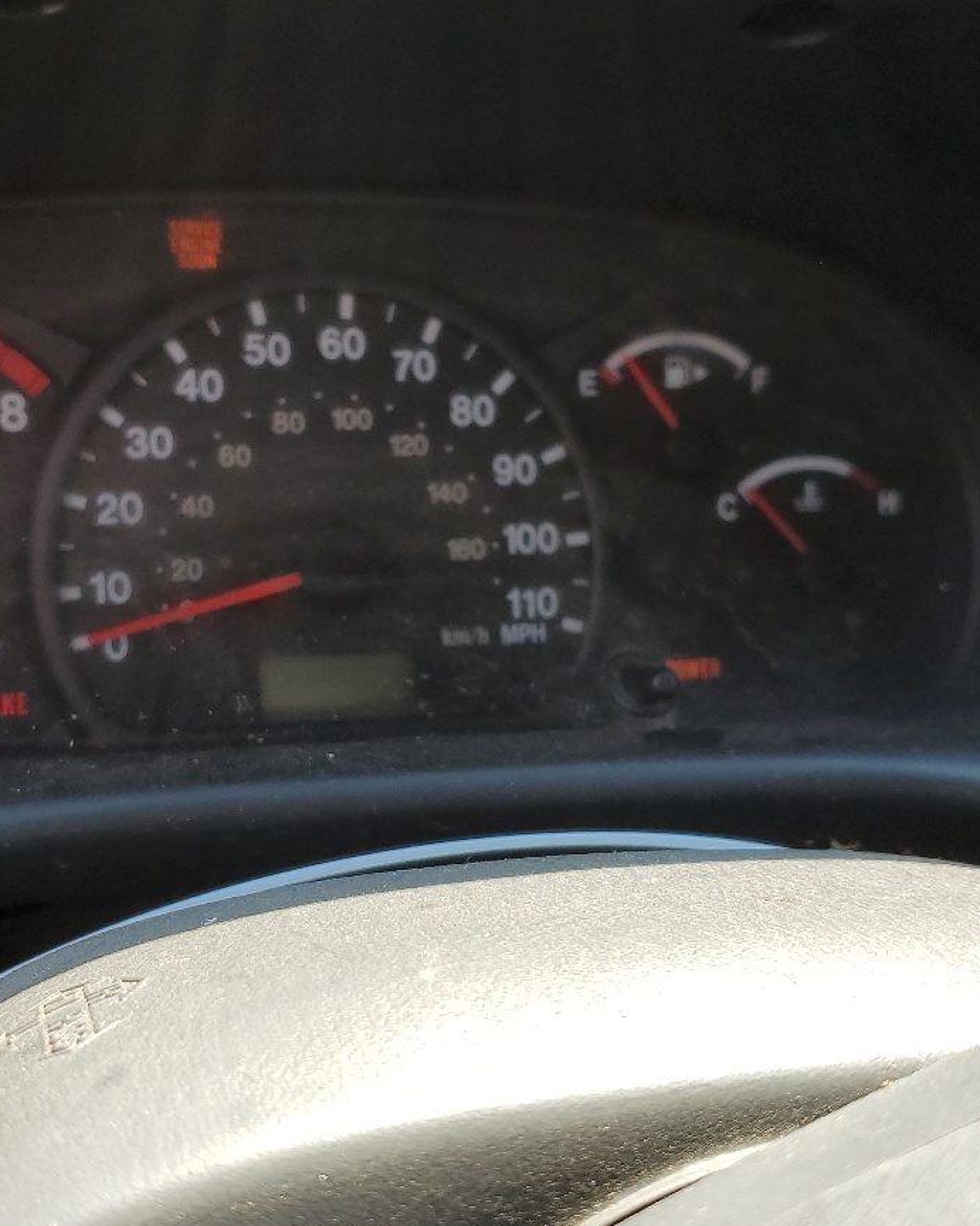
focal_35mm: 47
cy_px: 667
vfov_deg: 39.5
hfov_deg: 32.0
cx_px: 403
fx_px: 1704
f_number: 1.5
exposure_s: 1/588
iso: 50
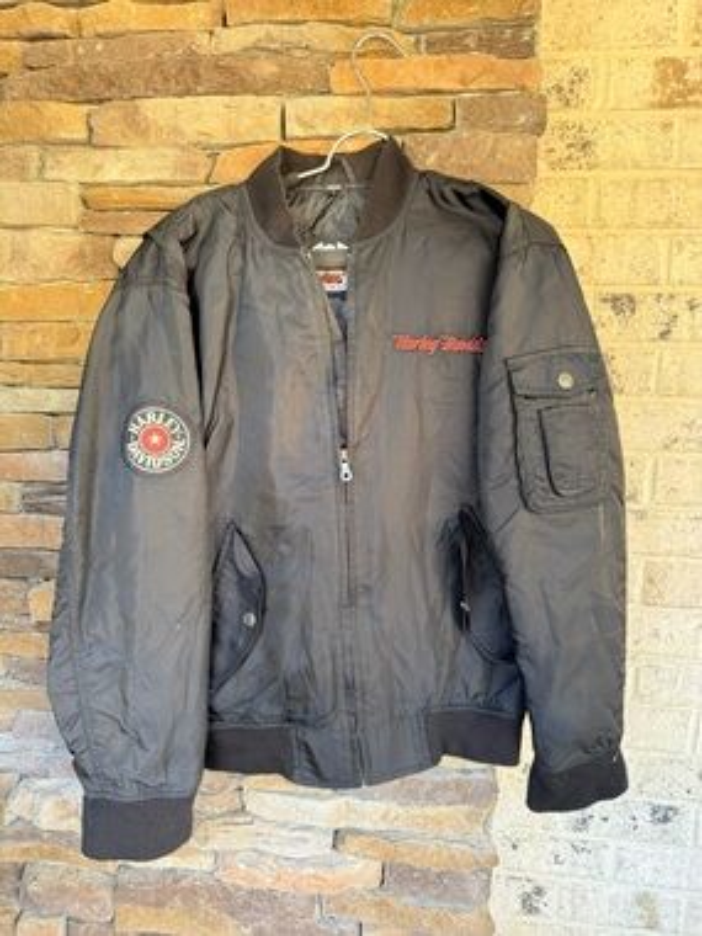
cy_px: 468
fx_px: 649
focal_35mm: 24
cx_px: 351
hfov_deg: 56.8
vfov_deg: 71.6
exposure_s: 1/121
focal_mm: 6.76
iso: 160
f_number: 1.78
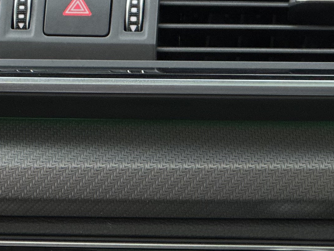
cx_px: 91
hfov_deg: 6.9
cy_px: 63
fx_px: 2779
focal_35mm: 288
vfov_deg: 5.2
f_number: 2.8
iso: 250
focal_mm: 9
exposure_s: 1/33
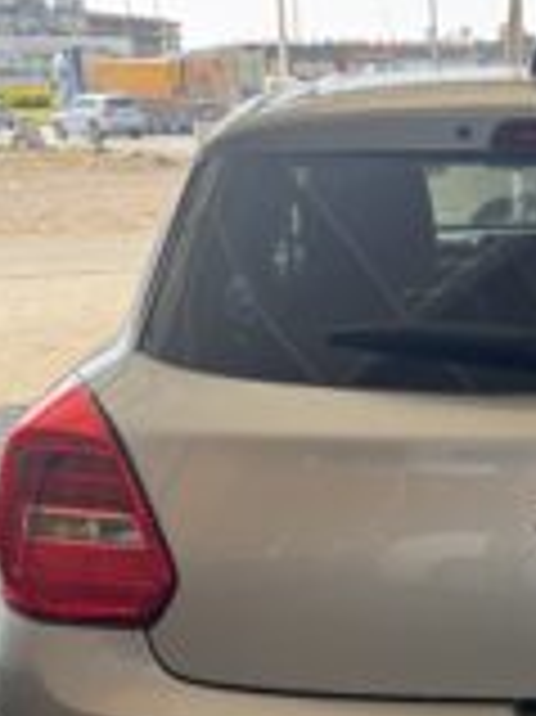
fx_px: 1096
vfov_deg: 35.9
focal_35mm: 53
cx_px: 545
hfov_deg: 26.0
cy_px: 471
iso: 80
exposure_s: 1/477
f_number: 1.78
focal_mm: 6.76
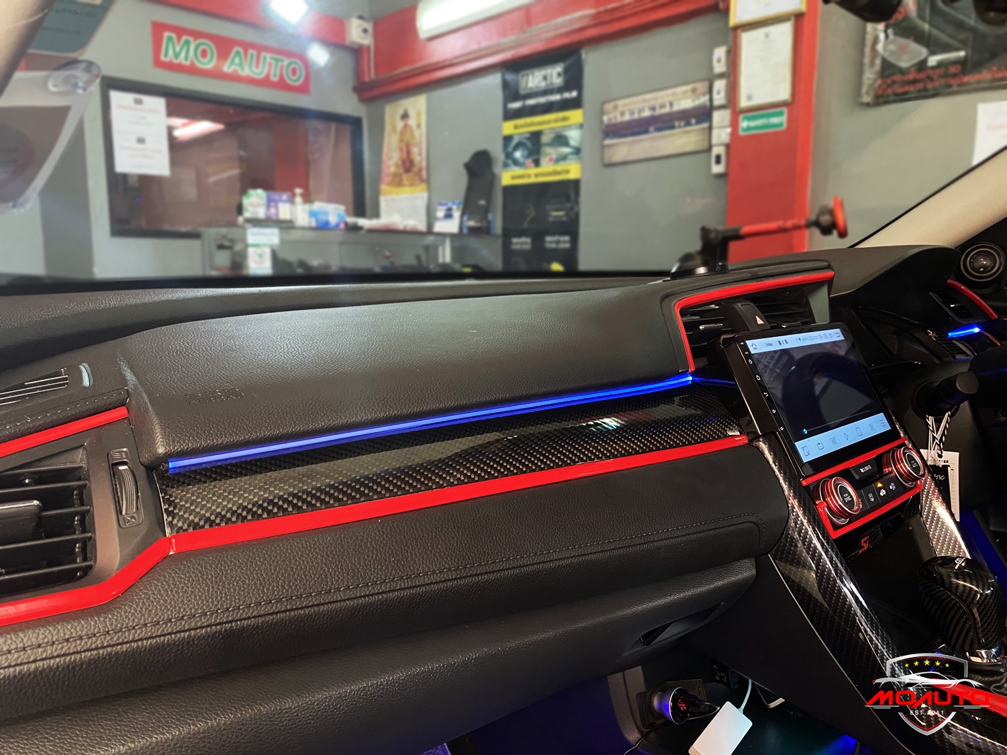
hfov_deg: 67.3
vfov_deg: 53.1
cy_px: 378
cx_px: 504
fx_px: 756
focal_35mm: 26
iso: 500
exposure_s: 1/25
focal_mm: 4.25
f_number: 1.8
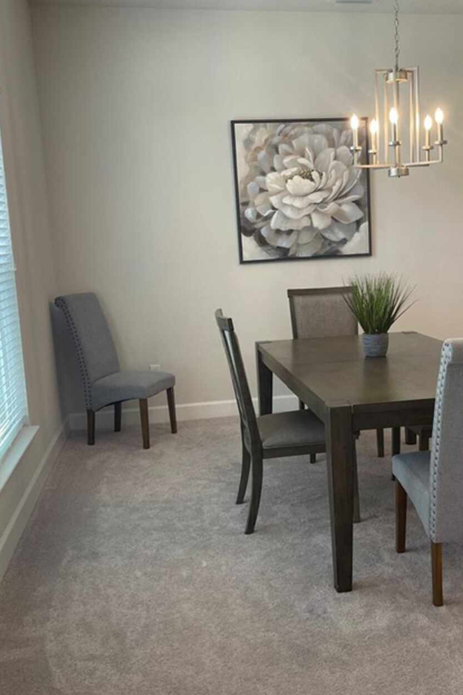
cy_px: 346
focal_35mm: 37
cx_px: 298
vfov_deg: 51.9
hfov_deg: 35.7
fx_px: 714
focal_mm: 5.1
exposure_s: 1/60
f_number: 1.6
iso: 80
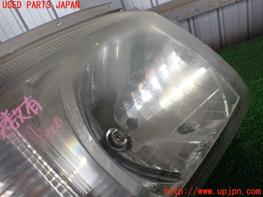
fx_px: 228
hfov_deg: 60.0
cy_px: 98
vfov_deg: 46.8
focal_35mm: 30
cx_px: 132
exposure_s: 1/125
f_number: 2.3
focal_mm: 5.4
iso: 250
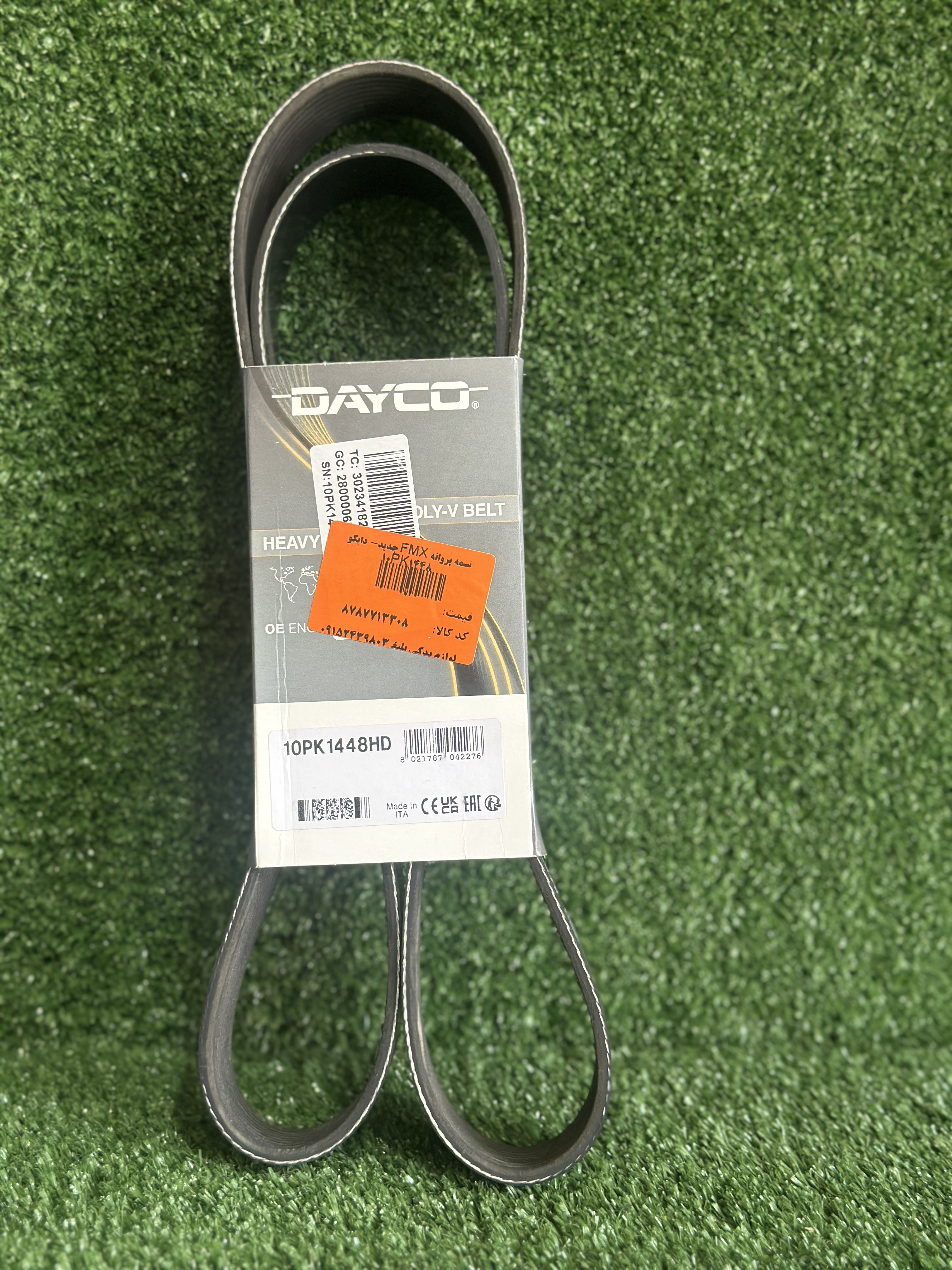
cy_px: 635
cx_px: 476
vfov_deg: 39.7
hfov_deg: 30.3
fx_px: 1760
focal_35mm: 48
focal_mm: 6.86
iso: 64
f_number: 1.78
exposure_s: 1/50
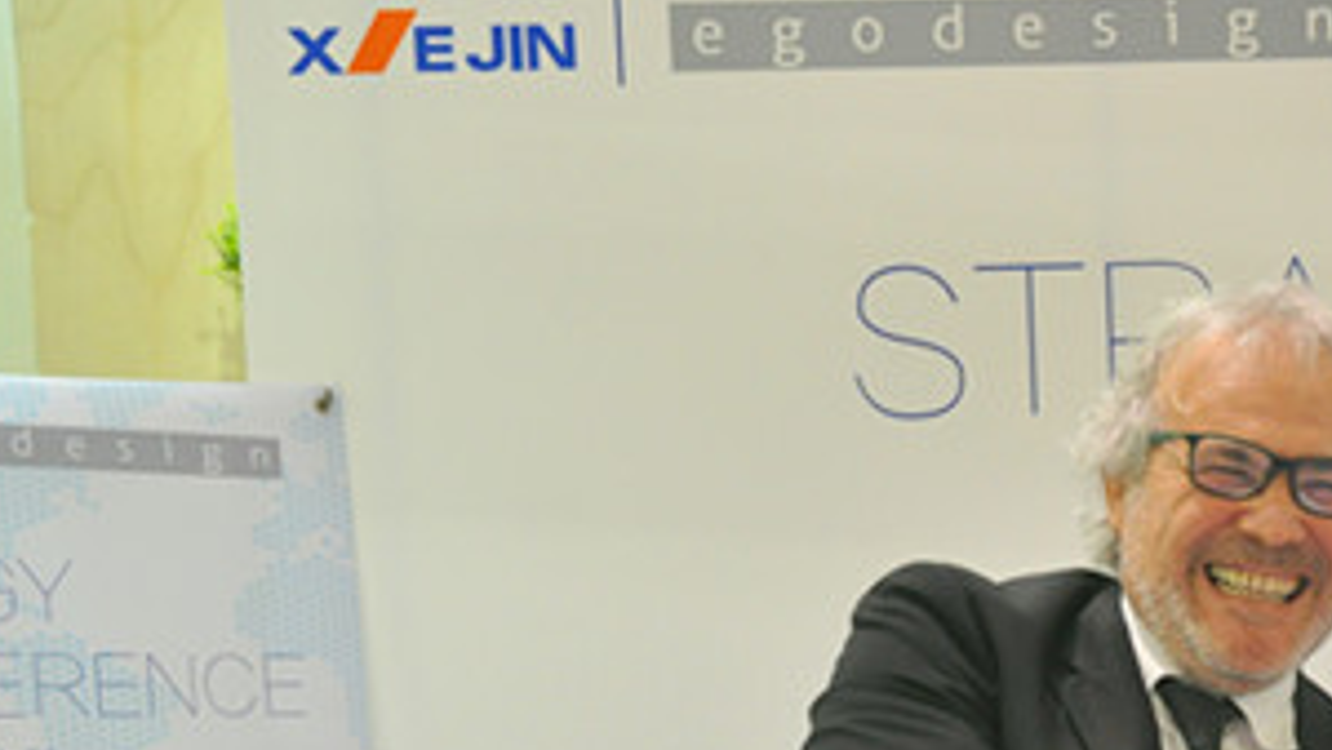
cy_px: 976
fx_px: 3080
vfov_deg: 13.4
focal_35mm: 87
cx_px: 1341
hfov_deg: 23.4
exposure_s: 1/60
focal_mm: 25
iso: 800
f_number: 5.6
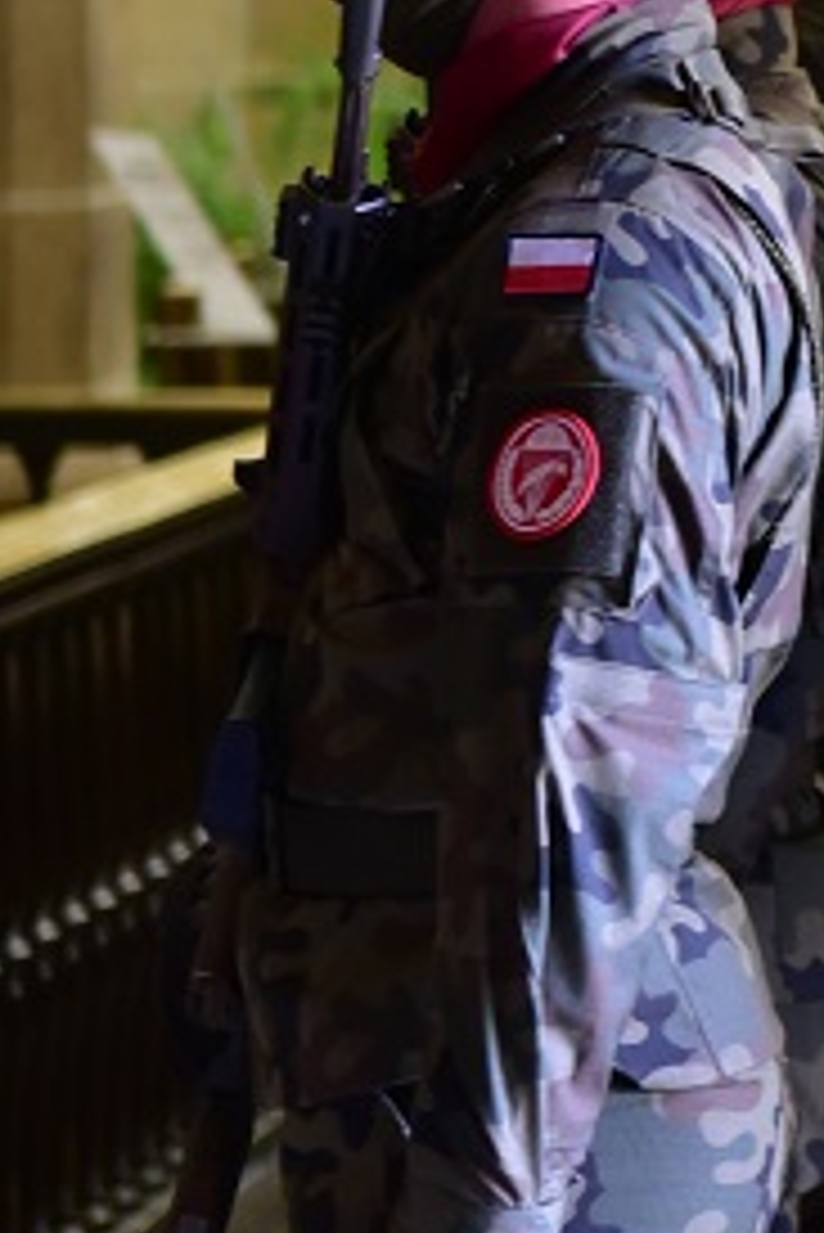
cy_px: 63
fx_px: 10080
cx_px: 1585
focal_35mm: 294
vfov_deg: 7.0
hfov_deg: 4.6
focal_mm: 70
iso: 1600
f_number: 3.2
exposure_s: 1/160
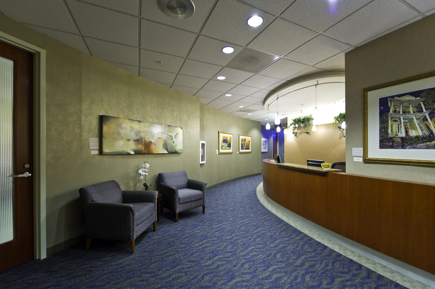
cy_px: 144
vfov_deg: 77.3
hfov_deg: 100.4
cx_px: 218
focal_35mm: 15
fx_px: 181
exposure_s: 1/15
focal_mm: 15
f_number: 3.2
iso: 500
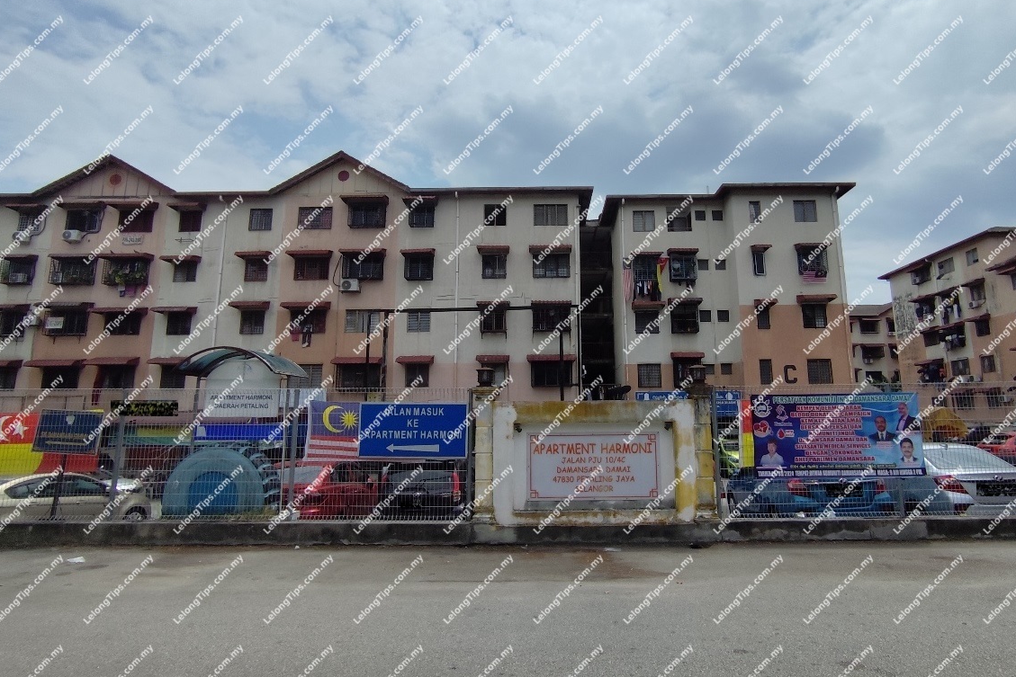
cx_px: 502
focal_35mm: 17
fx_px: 480
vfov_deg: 70.3
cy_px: 303
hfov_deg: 93.3
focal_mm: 1.65
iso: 50
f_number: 2.2
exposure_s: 1/4636
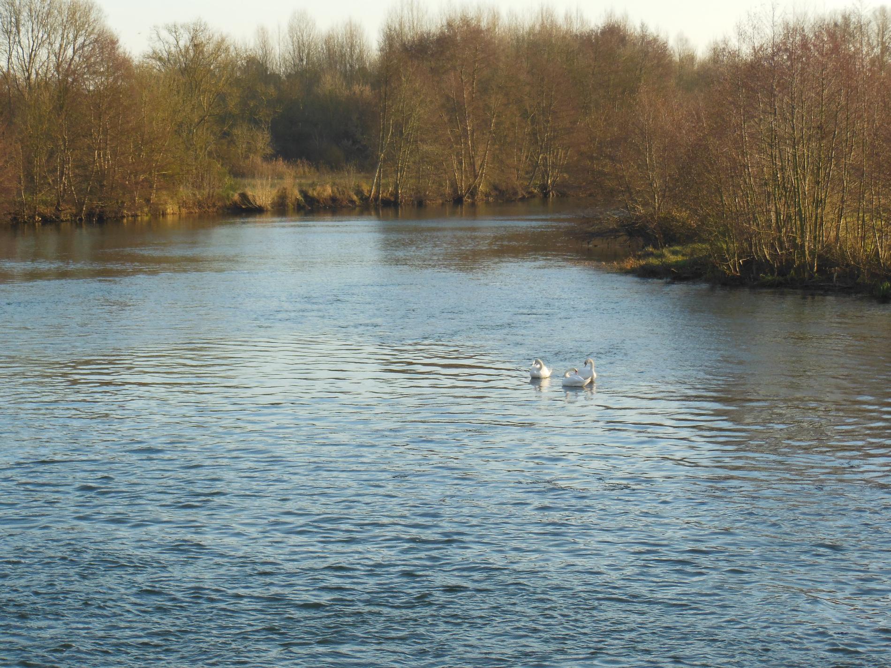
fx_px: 2754
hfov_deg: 18.4
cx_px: 446
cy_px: 334
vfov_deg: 13.8
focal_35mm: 107
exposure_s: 1/250
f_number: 5.7
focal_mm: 19.1
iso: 200
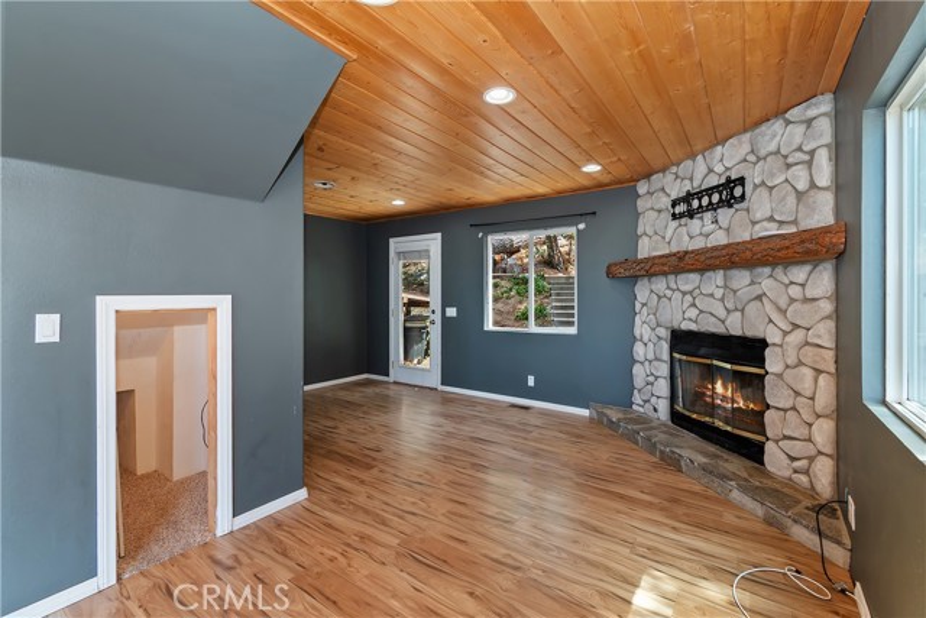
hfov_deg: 100.4
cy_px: 309
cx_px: 463
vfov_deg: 77.4
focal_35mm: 15
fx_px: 386
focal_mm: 10
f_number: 8
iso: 400
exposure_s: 1/30
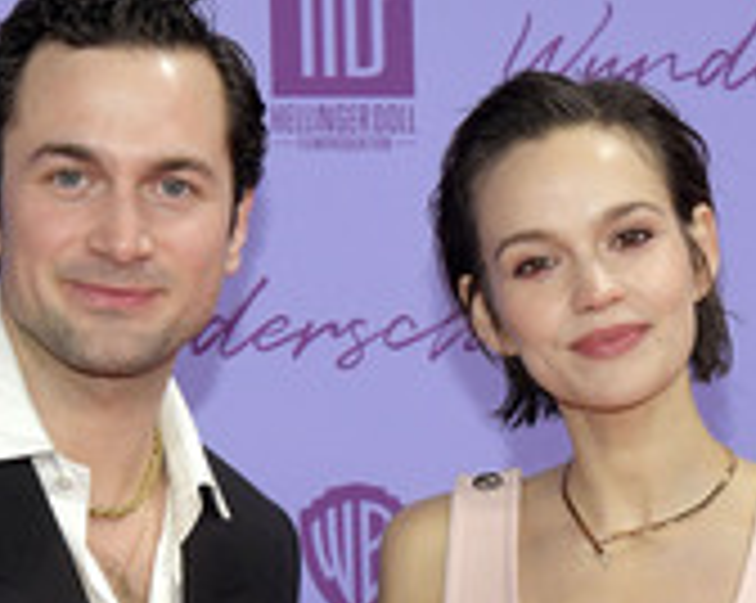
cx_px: 313
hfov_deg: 11.8
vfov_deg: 9.4
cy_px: 562
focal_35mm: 164
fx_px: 3665
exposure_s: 1/250
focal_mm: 65
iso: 1800
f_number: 9
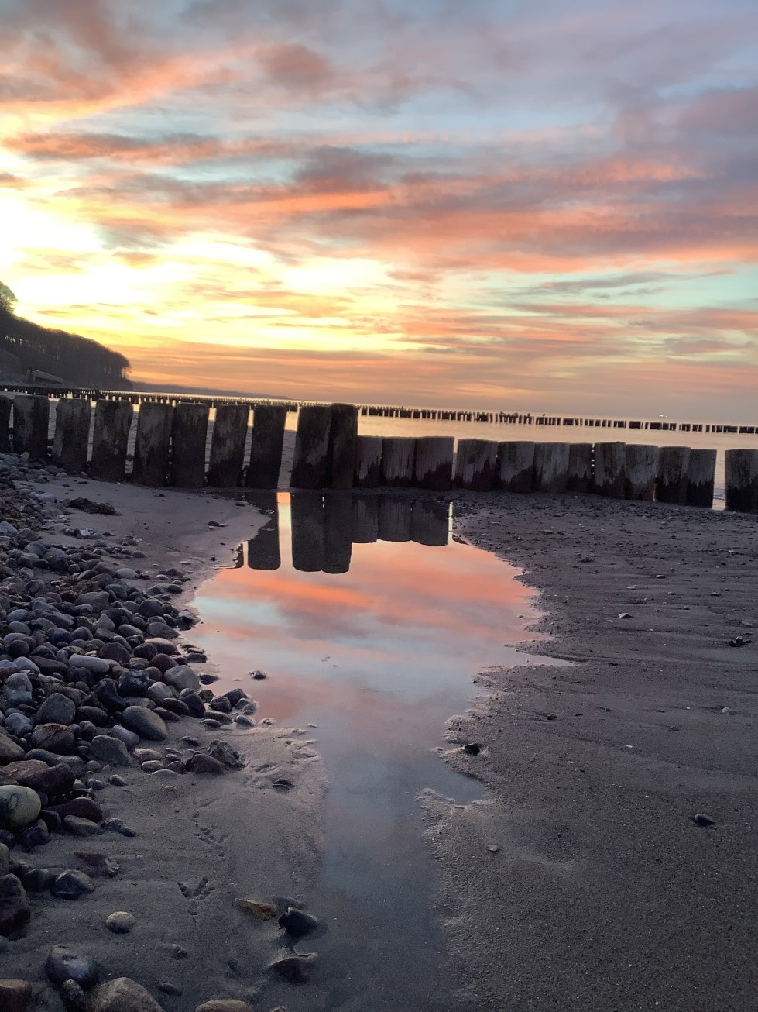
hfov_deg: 45.4
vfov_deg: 58.4
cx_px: 379
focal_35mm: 31
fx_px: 905
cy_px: 506
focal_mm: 3.3
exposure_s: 1/60
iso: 50
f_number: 2.4
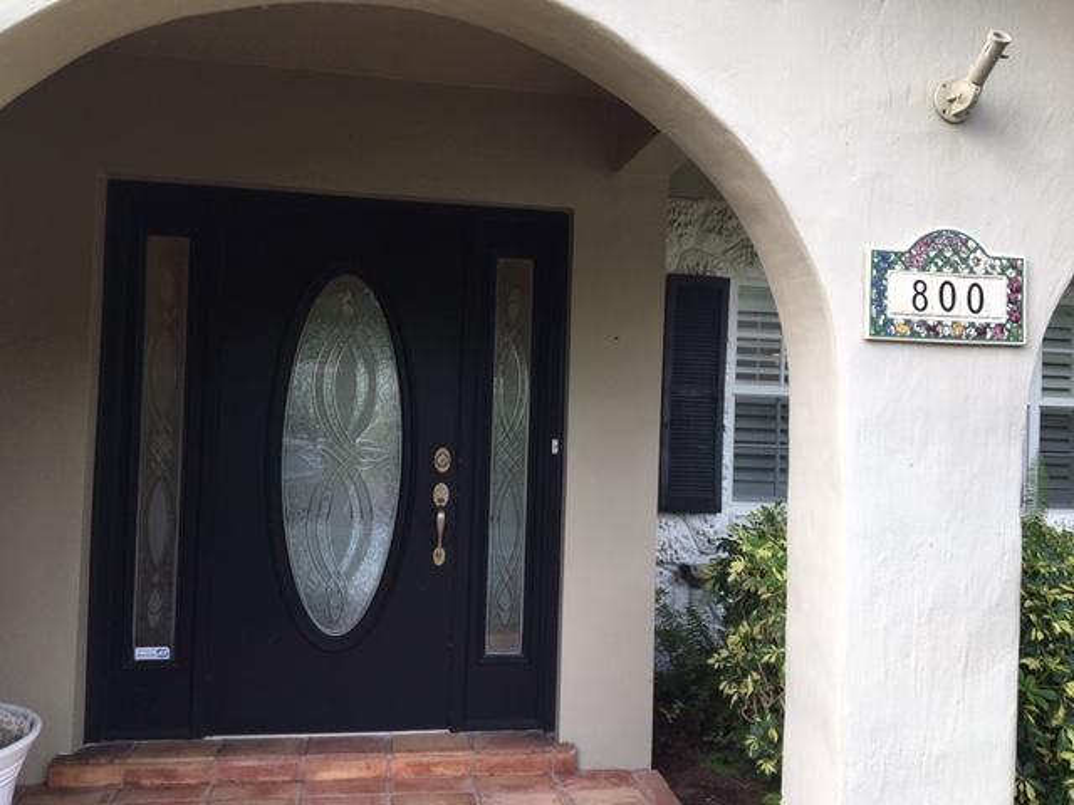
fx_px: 900
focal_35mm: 29
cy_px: 402
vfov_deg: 48.2
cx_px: 537
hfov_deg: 61.7
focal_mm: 4.15
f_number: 2.2
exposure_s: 1/190
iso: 25
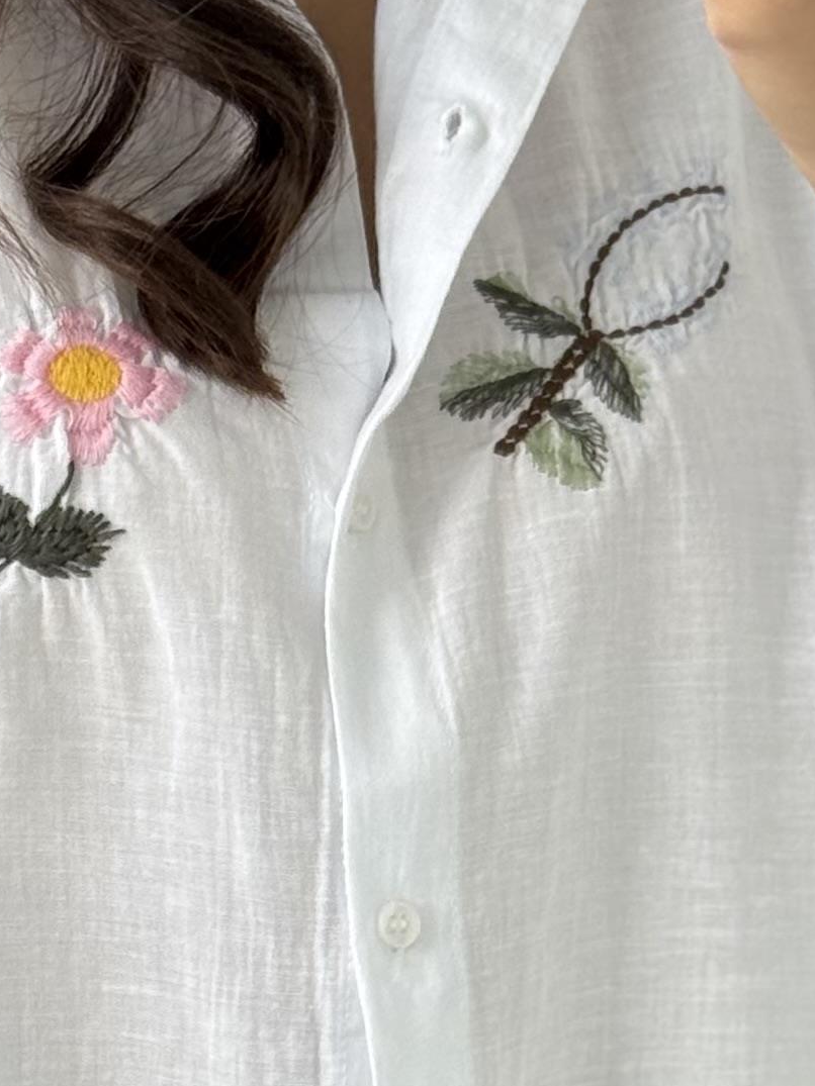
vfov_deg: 10.9
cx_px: 284
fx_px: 5652
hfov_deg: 8.2
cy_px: 1142
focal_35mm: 180
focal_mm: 6.76
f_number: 1.78
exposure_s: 1/439
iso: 64
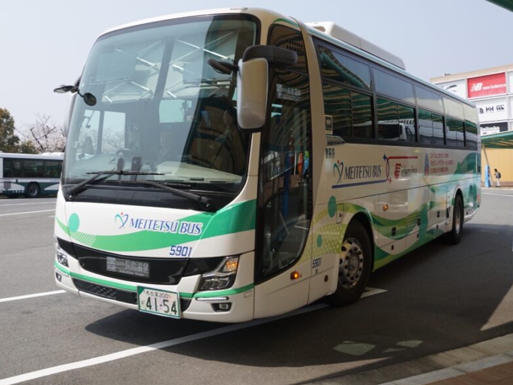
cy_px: 164
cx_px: 230
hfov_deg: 48.9
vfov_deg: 37.6
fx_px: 563
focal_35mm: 38
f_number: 8
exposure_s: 1/250
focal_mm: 20
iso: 100
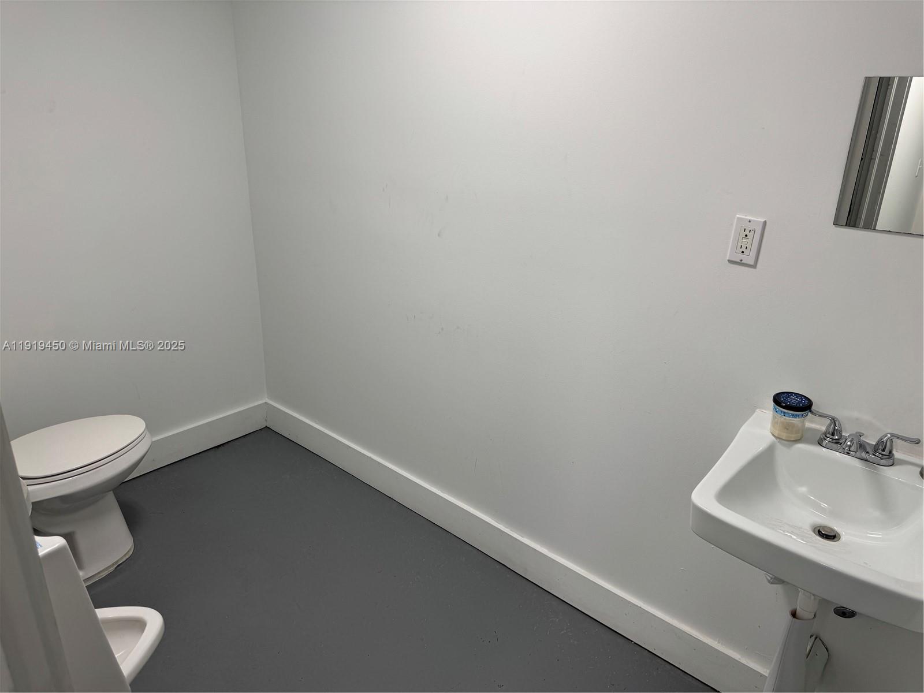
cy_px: 346
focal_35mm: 24
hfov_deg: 71.6
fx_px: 641
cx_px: 462
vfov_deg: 56.8
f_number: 1.78
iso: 80
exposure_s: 1/499
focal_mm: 6.76
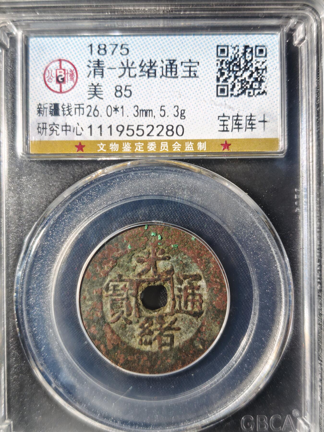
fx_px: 562
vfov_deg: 42.1
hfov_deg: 32.2
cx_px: 162
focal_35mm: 45
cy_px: 216
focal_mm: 5.85
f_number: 1.63
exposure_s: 1/120
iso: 100
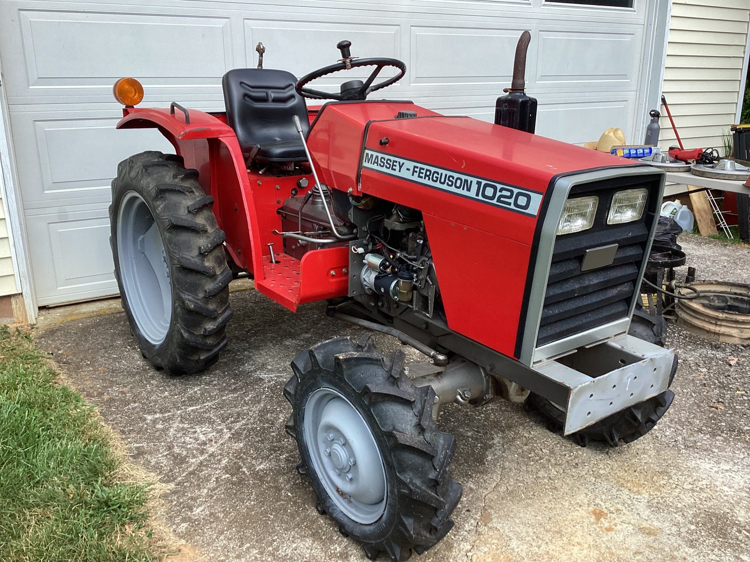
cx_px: 375
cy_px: 281
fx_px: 672
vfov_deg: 45.4
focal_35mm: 31
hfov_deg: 58.3
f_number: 2.4
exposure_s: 1/515
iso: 25
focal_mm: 3.3
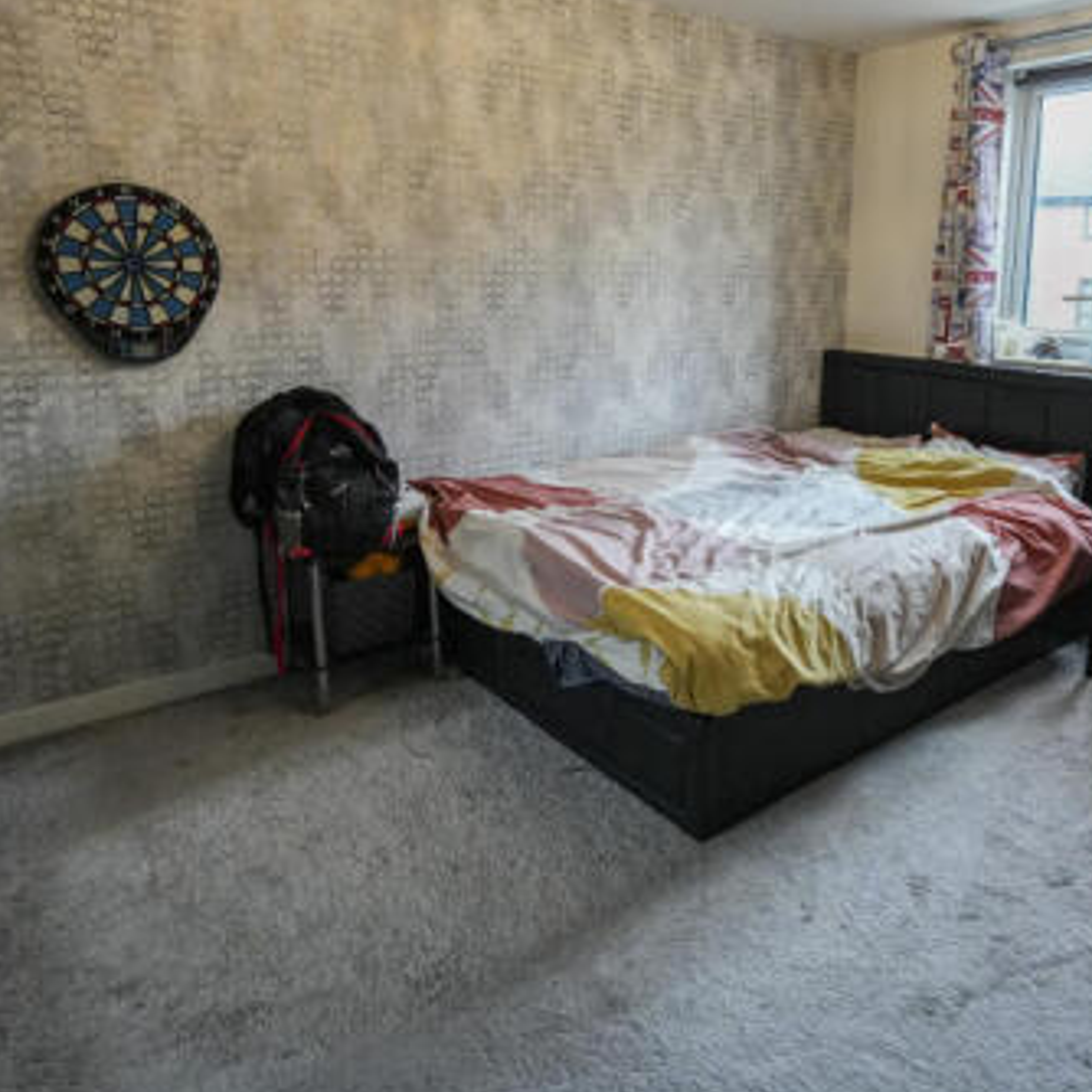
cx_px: 721
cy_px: 440
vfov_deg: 62.4
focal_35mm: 25
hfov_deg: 61.5
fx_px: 892
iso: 3200
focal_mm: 10
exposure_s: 1/160
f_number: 4
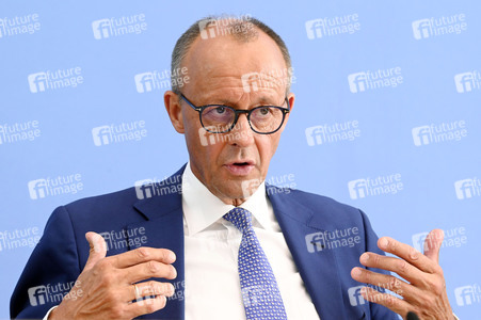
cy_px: 160
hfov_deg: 15.2
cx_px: 240
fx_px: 1802
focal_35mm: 135
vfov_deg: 10.1
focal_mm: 135
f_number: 7.1
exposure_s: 1/500
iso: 3200
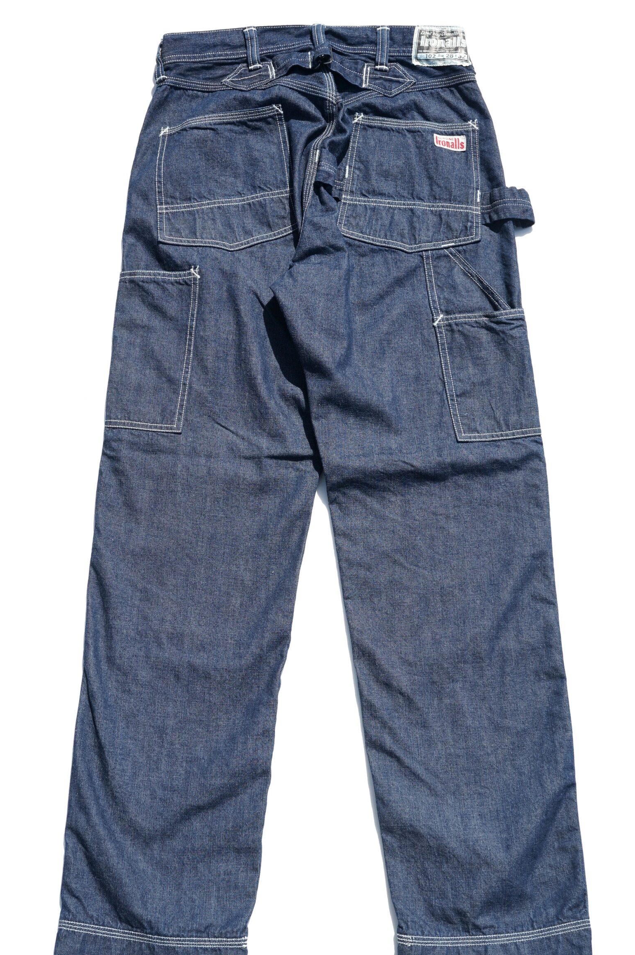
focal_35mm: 53
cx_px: 303
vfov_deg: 37.5
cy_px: 509
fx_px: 1405
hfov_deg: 25.5
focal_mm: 48
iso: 100
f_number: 9
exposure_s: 1/250
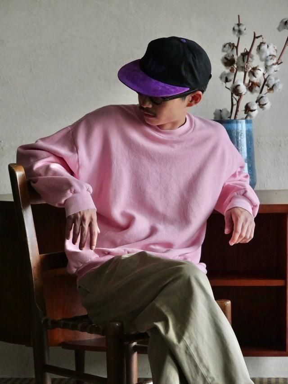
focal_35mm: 96
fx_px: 1065
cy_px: 192
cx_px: 144
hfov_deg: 15.4
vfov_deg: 20.4
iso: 3200
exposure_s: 1/100
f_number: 3.9
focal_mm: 48
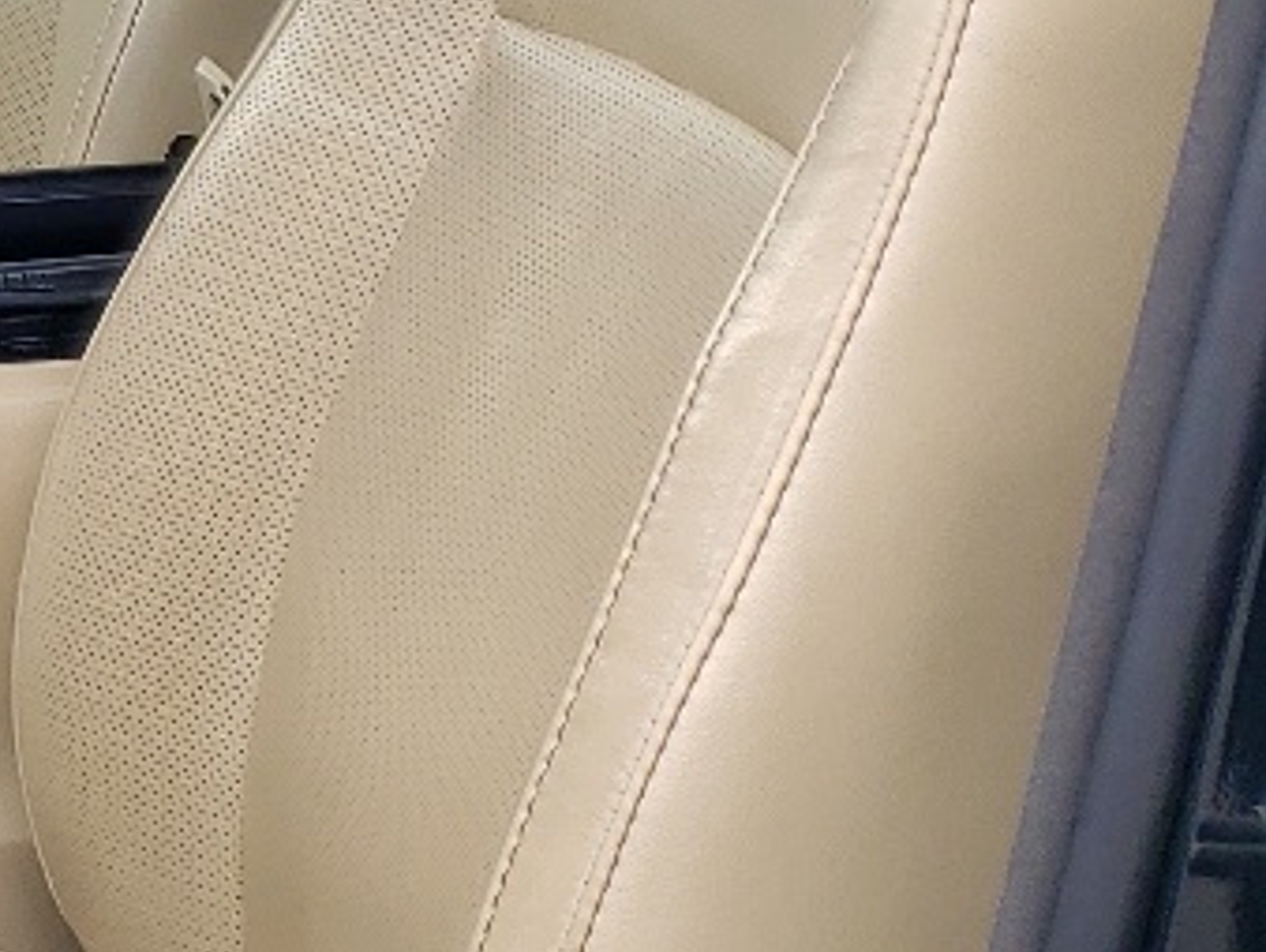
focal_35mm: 123
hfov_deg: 14.8
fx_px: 4502
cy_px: 266
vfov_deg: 12.0
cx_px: -682
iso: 50
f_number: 1.5
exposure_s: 1/435
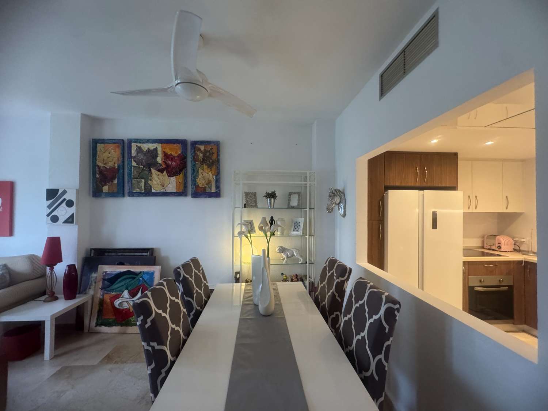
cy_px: 206
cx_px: 274
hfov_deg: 102.1
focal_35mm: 14
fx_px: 222
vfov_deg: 85.7
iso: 320
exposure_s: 1/100
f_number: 2.2
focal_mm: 2.22
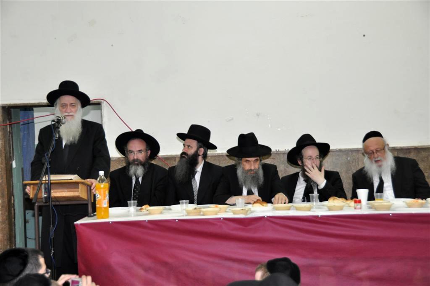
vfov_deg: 20.6
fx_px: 787
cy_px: 143
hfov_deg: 30.5
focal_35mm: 66
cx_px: 215
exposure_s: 1/60
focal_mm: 44
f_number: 4.5
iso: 800
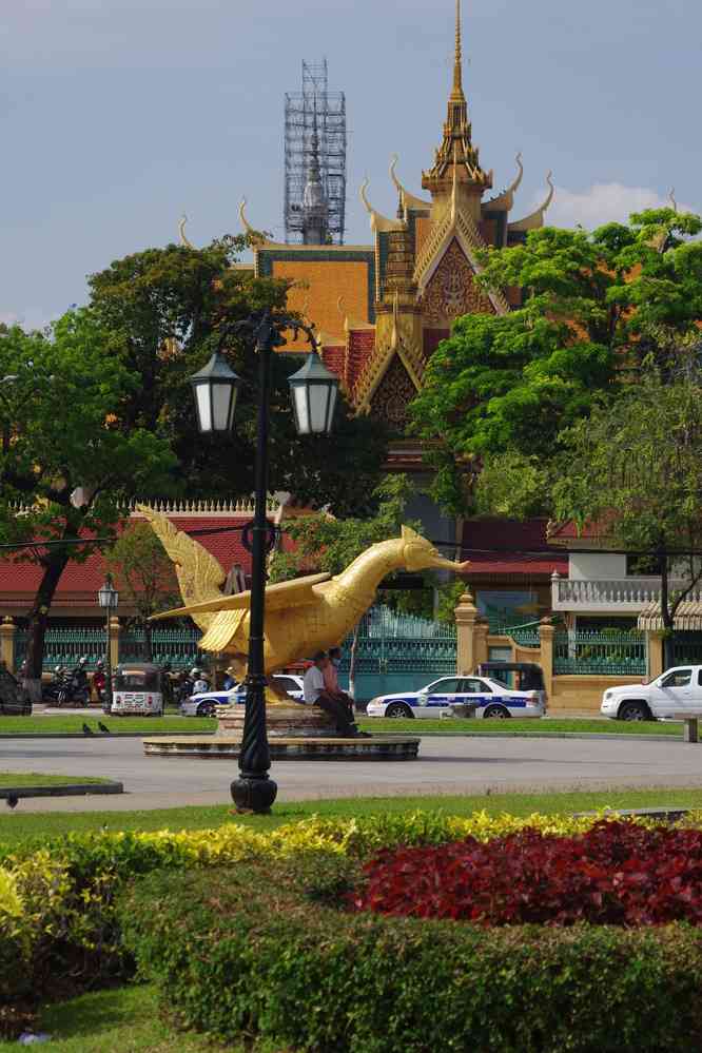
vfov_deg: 14.0
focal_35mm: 147
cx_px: 351
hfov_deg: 9.3
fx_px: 4299
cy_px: 526
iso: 200
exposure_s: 1/125
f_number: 10
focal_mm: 97.5
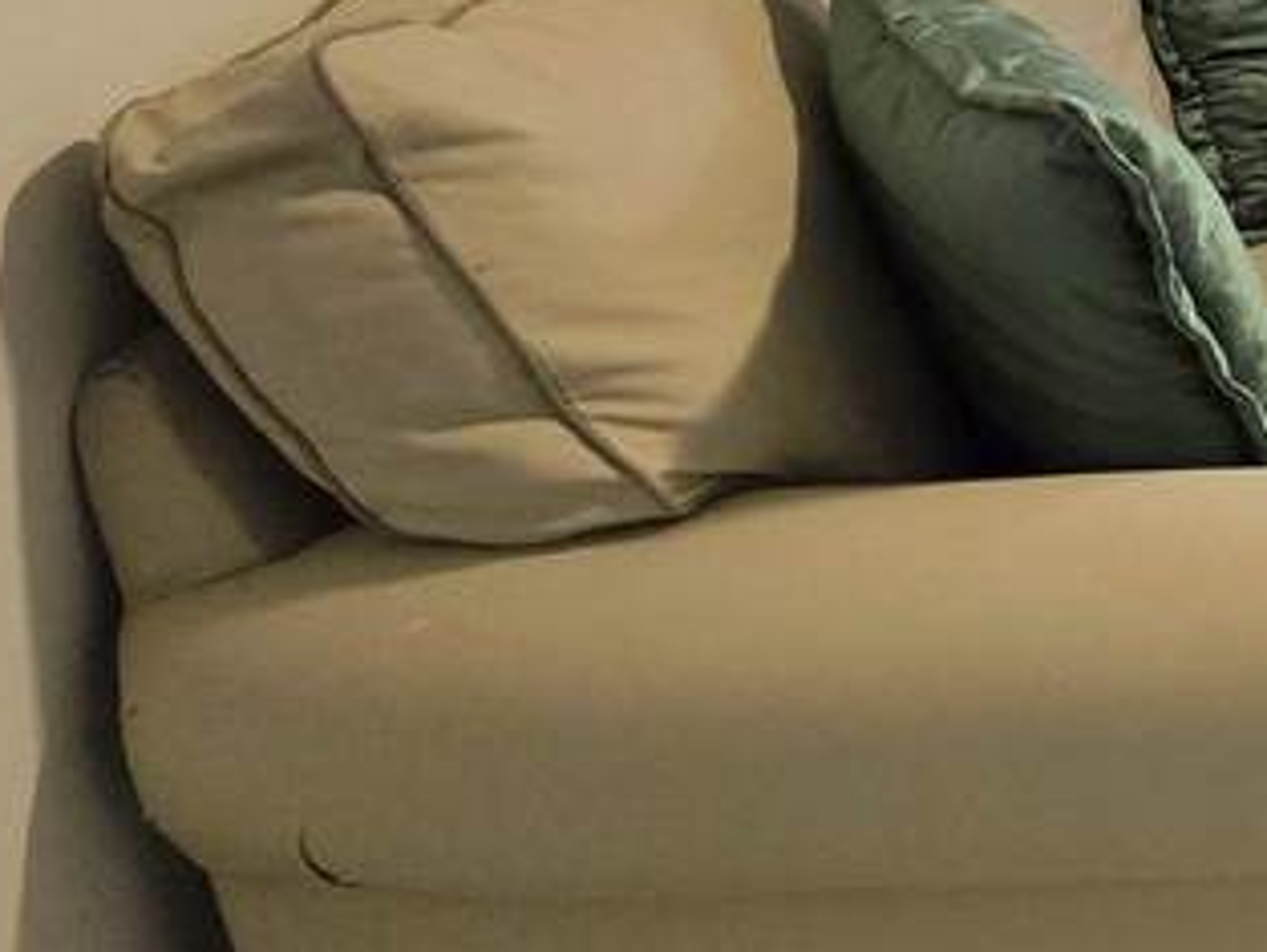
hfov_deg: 16.7
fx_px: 3442
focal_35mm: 94
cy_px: -211
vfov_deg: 15.2
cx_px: 2404
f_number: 1.7
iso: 640
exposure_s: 1/120
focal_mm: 6.3
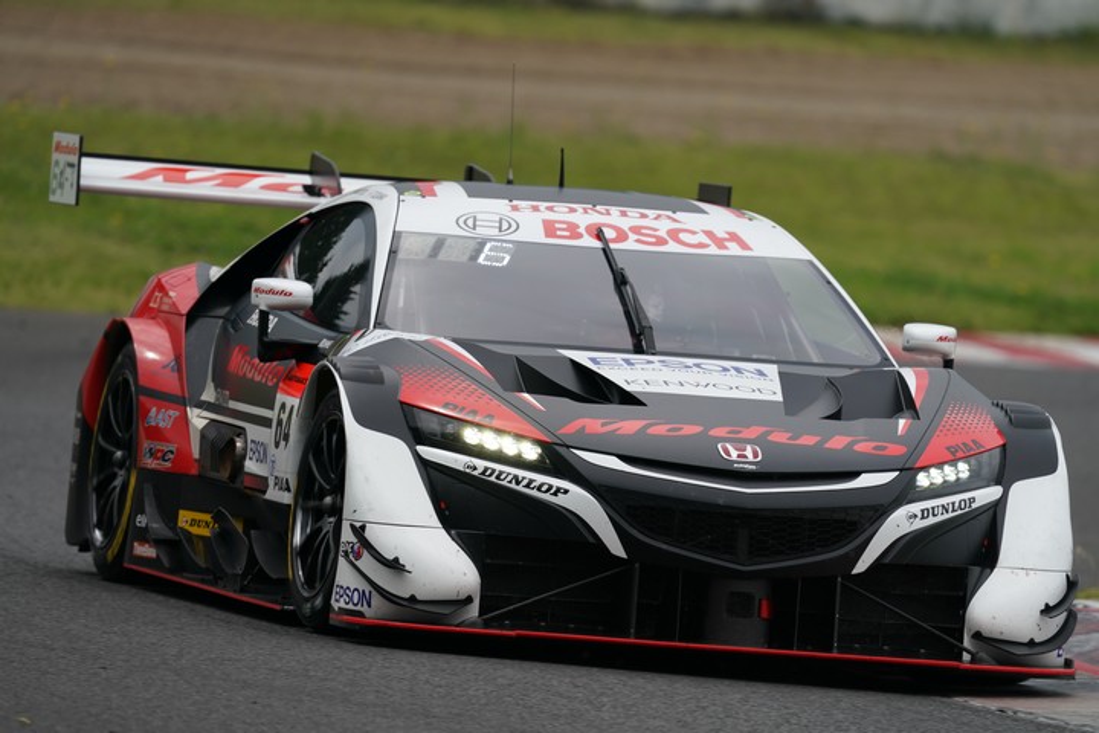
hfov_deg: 3.4
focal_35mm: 600
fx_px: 18315
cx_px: 550
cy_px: 366
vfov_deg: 2.3
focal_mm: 600
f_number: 7.1
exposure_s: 1/640
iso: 200
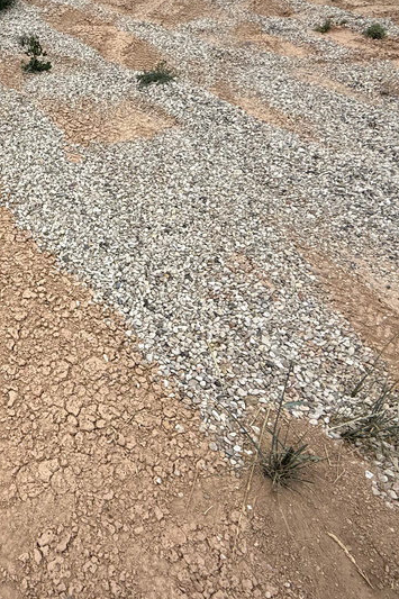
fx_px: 466
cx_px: -4
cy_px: 265
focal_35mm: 28
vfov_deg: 65.3
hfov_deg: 40.3
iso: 50
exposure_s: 1/5155
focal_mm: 2.22
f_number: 2.2
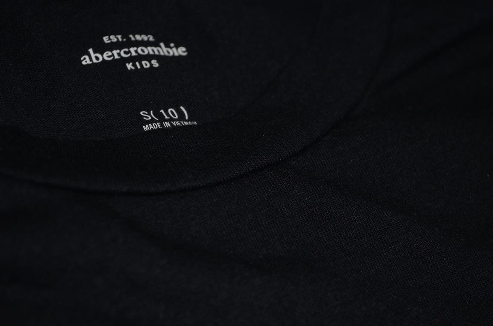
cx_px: 246
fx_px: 1128
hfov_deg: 24.7
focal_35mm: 82
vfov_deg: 16.5
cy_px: 163
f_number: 5.6
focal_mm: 55
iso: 100
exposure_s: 1/60
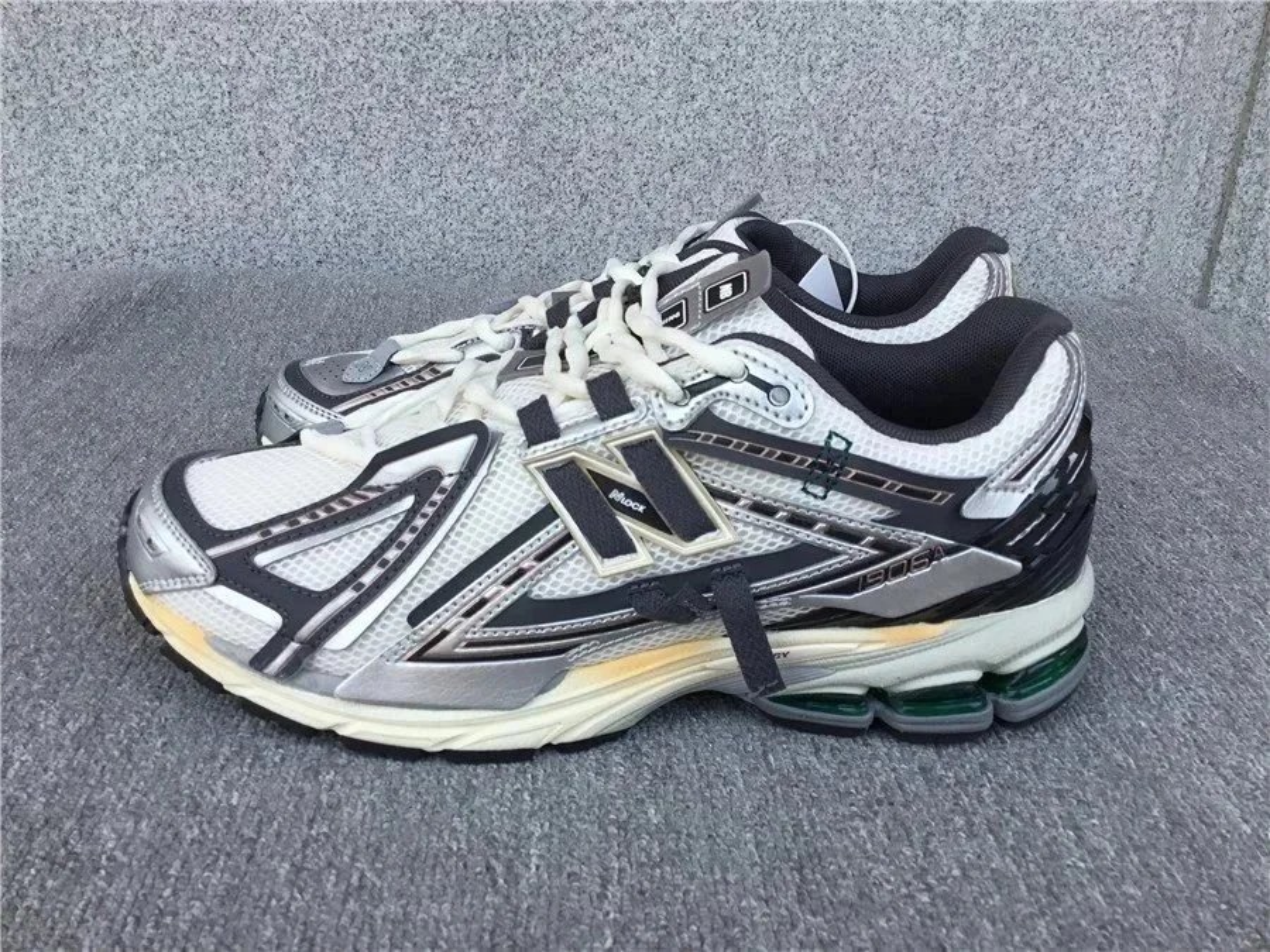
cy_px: 476
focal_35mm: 31
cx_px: 635
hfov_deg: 58.4
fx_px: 1137
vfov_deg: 45.4
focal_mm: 3.3
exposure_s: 1/416
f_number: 2.4
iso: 25
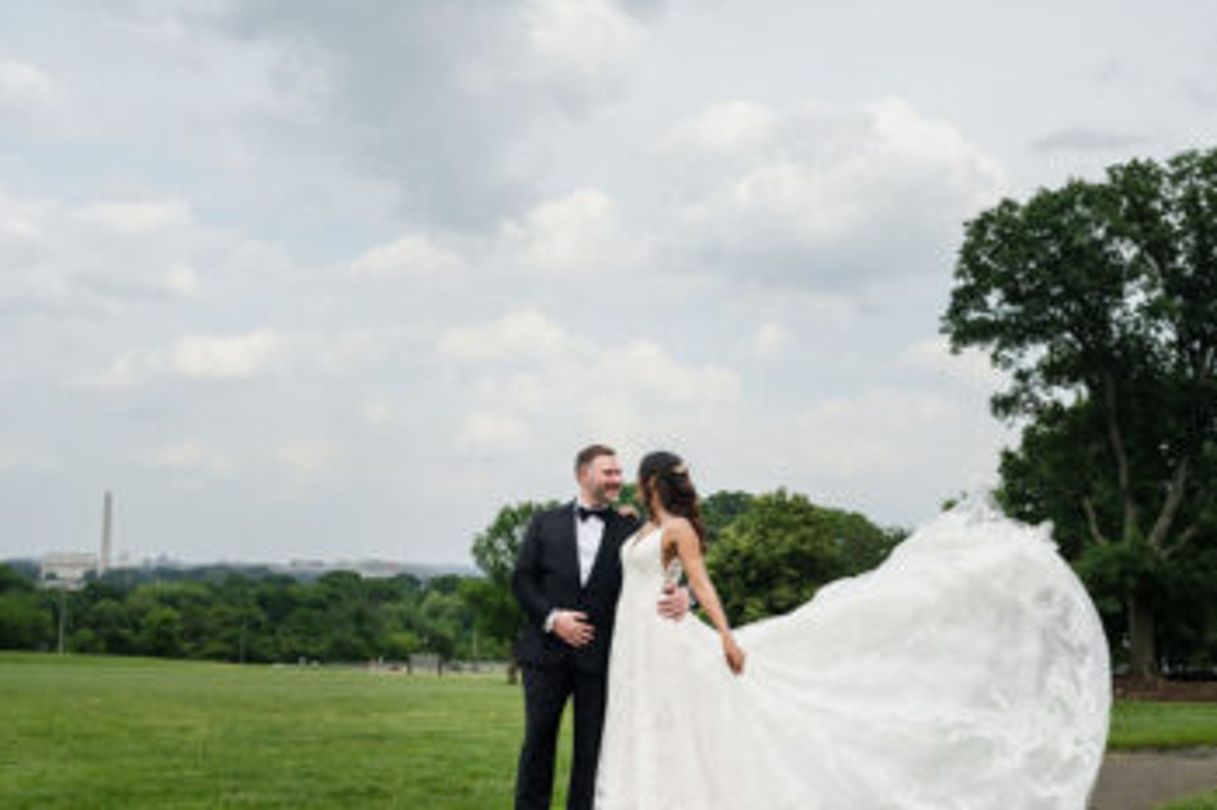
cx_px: 588
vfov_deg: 30.4
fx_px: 1487
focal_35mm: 44
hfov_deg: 44.5
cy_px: 471
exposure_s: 1/1600
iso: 100
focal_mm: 35
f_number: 5.6
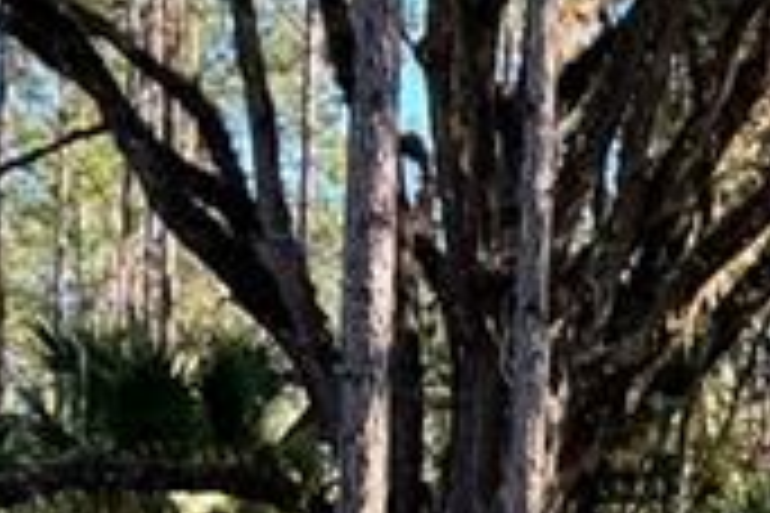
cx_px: 1508
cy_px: 598
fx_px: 4064
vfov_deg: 7.2
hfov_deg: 10.1
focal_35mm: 190
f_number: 1.5
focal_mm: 5.7
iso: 50
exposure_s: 1/488
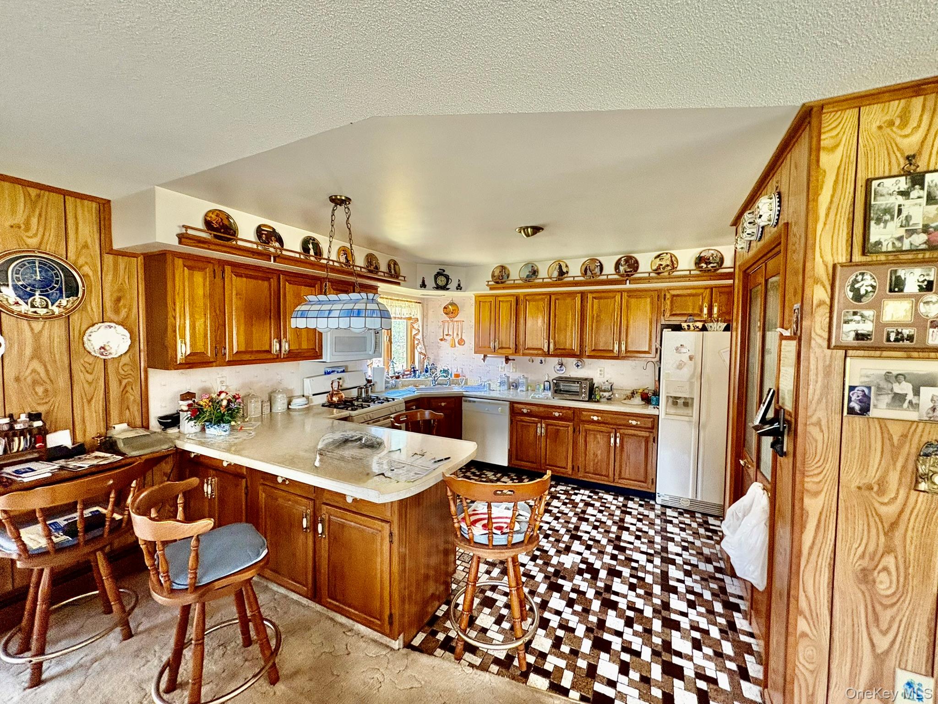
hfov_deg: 102.1
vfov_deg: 85.7
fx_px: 379
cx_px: 469
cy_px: 352
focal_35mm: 14
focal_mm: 2.22
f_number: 2.2
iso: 250
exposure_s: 1/60
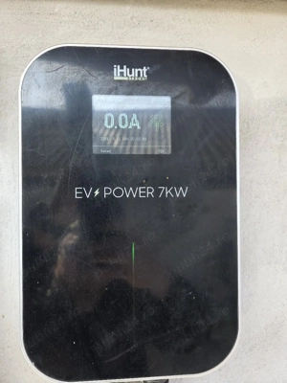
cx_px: 144
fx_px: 254
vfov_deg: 73.9
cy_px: 192
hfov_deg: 58.9
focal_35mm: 23
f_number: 1.7
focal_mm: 6.3
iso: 50
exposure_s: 1/182
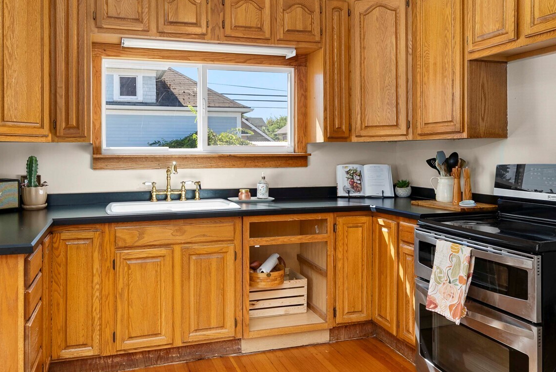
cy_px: 173
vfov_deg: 48.0
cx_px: 249
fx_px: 417
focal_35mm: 27
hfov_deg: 67.2
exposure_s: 1/30
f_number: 7.1
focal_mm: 18
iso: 400
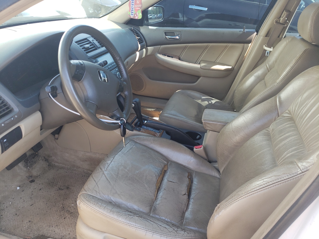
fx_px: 240
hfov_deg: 67.3
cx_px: 160
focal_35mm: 26
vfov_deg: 53.1
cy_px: 120
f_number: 1.5
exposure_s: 1/250
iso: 50
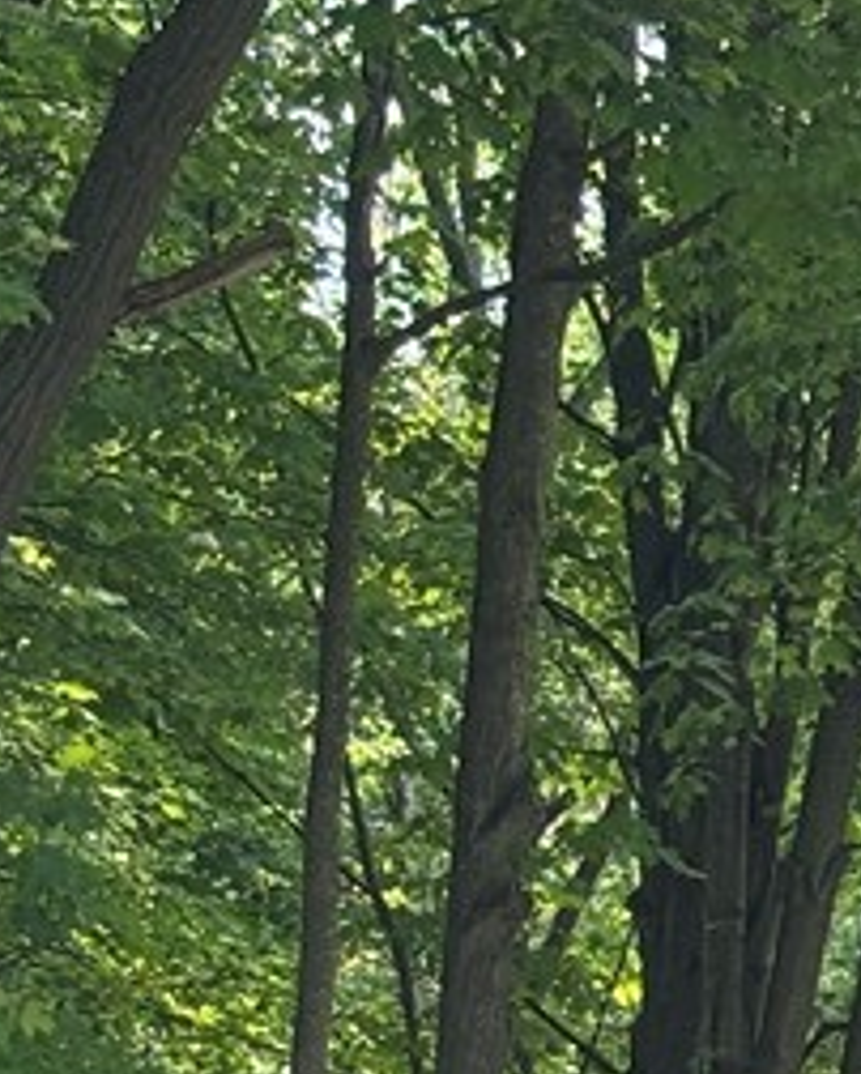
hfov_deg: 7.3
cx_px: 1500
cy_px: 1671
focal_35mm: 206
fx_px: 6554
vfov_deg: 9.1
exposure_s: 1/458
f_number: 1.6
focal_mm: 5.96
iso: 32
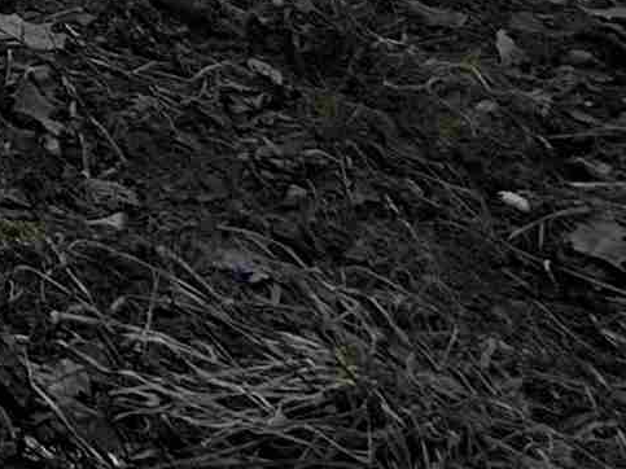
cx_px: -1137
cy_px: -941
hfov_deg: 12.4
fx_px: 1609
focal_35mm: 89
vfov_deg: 10.9
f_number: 2.2
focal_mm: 2.22
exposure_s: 1/2092
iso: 50
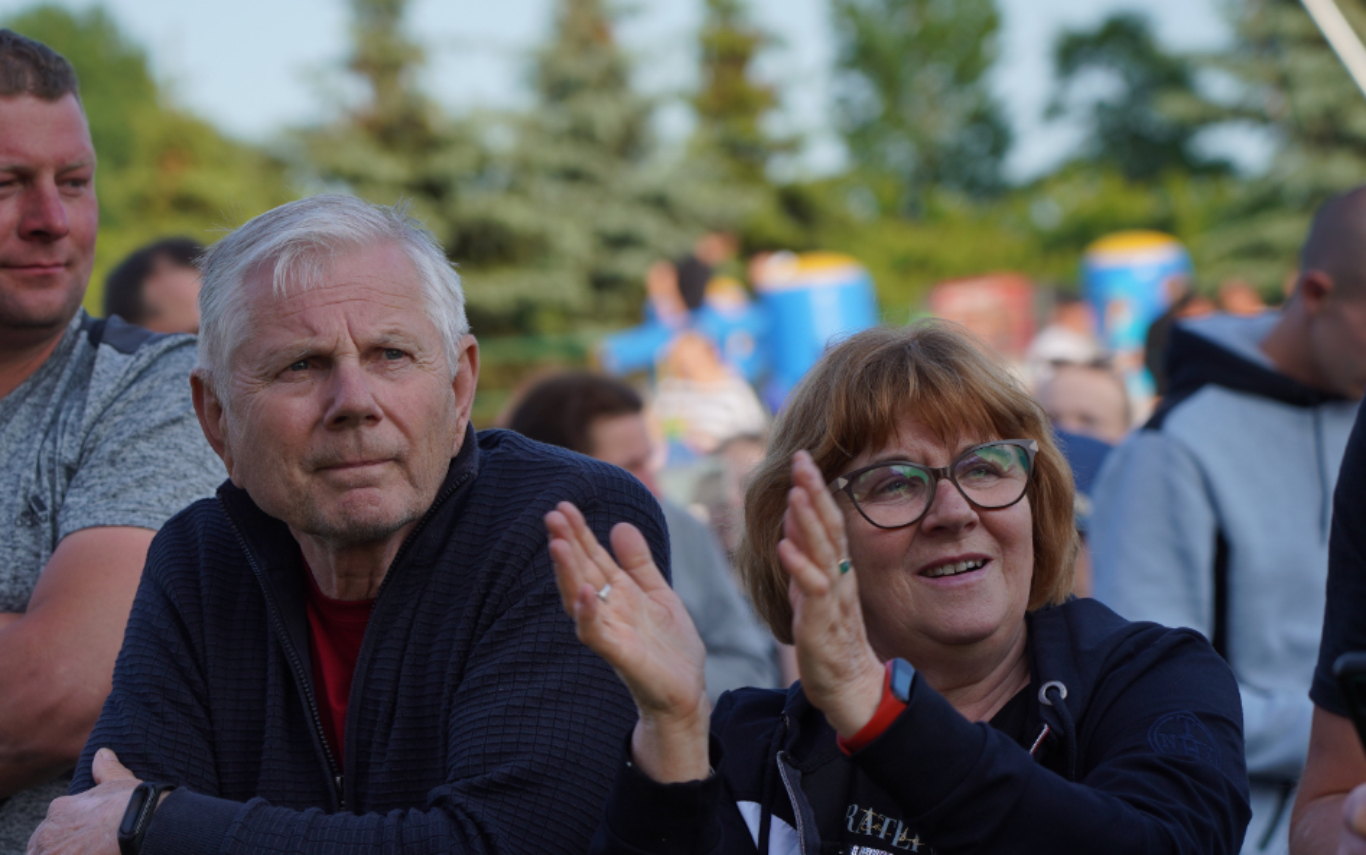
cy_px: 500
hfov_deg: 14.2
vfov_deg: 8.9
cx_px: 540
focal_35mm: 147
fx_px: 5474
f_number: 4.5
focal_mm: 105
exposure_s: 1/400
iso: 100
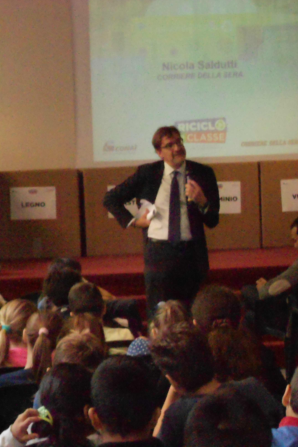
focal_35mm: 181
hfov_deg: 7.6
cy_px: 223
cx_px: 133
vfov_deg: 11.4
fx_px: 2247
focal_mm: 23
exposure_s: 1/60
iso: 1600
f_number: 6.5
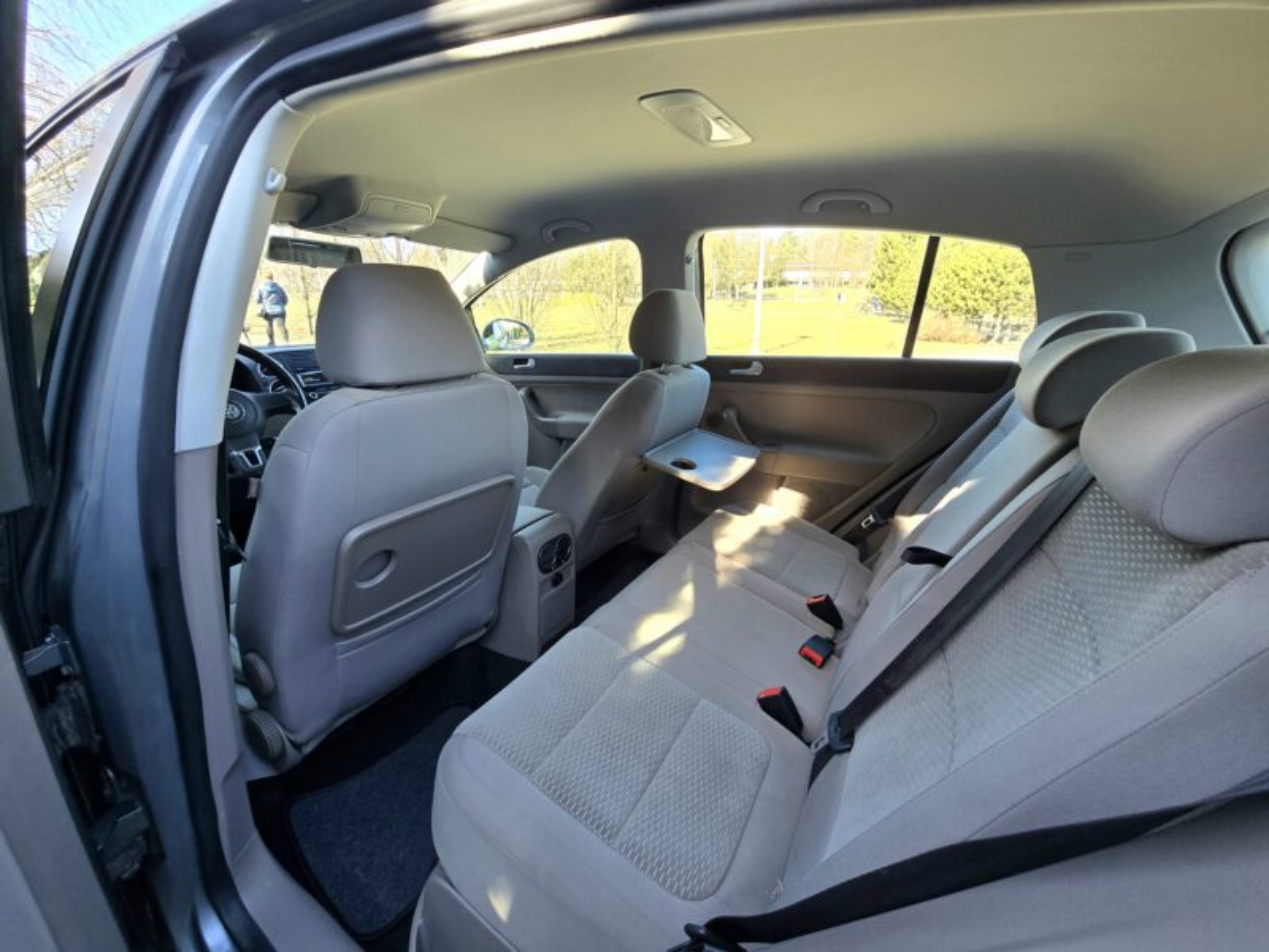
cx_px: 634
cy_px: 476
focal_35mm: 13
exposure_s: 1/112
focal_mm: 2.2
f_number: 2.2
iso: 50
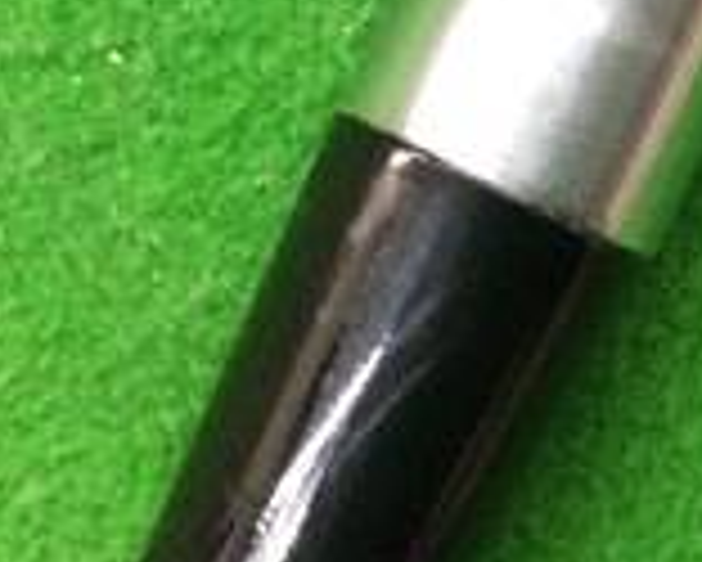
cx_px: 621
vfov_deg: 12.2
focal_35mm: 124
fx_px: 2578
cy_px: -108
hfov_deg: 15.3
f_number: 2.4
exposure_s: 1/30
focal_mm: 3.3
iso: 200
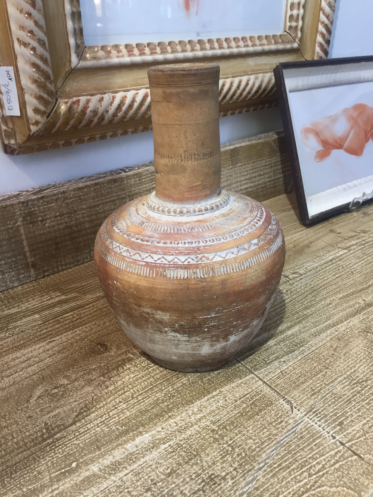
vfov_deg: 61.7
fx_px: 417
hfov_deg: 48.2
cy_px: 248
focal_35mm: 29
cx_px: 186
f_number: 2.2
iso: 50
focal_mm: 4.15
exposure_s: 1/33
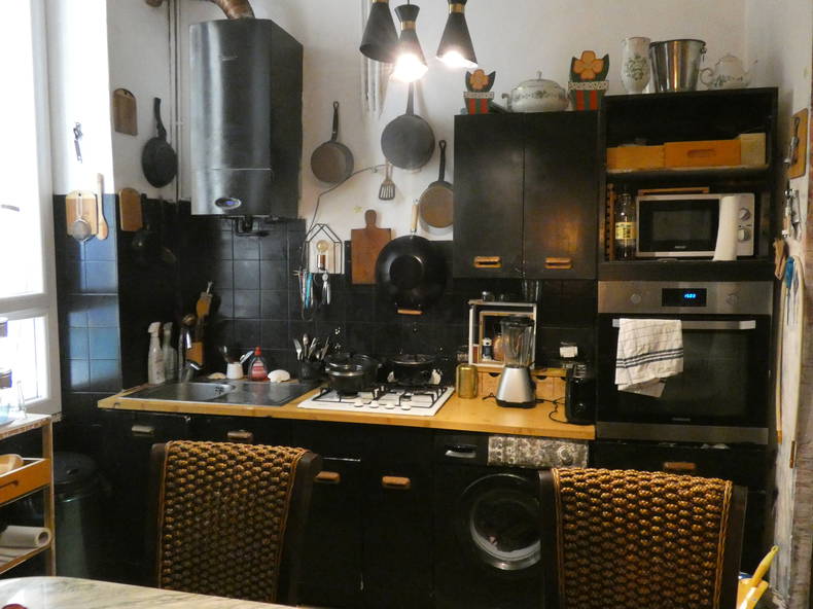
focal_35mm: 28
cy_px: 304
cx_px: 406
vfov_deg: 49.7
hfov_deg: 63.5
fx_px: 657
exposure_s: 1/30
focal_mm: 5
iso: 1600
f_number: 3.2
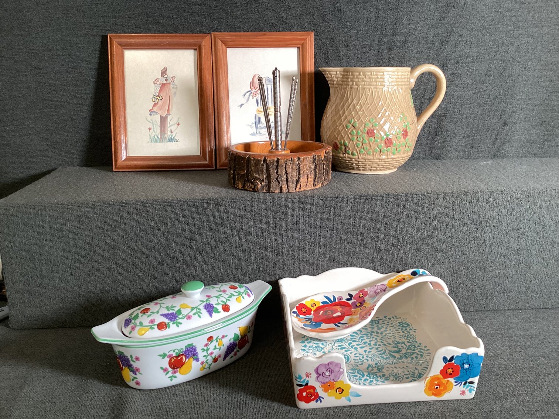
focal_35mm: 31
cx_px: 280
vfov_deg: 45.4
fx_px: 501
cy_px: 210
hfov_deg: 58.3
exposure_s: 1/60
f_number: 2.4
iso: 125
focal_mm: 3.3
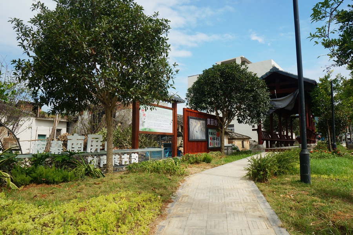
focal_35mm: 24
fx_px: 235
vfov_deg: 53.0
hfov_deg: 73.8
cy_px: 118
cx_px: 176
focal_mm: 16
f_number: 11
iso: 100
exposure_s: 1/80
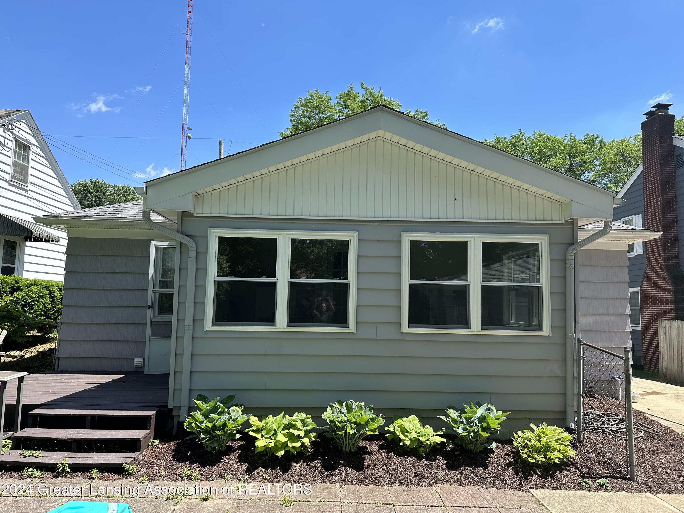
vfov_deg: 56.8
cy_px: 256
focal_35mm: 24
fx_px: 474
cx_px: 342
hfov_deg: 71.6
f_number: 1.78
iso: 80
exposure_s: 1/2299
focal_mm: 6.86
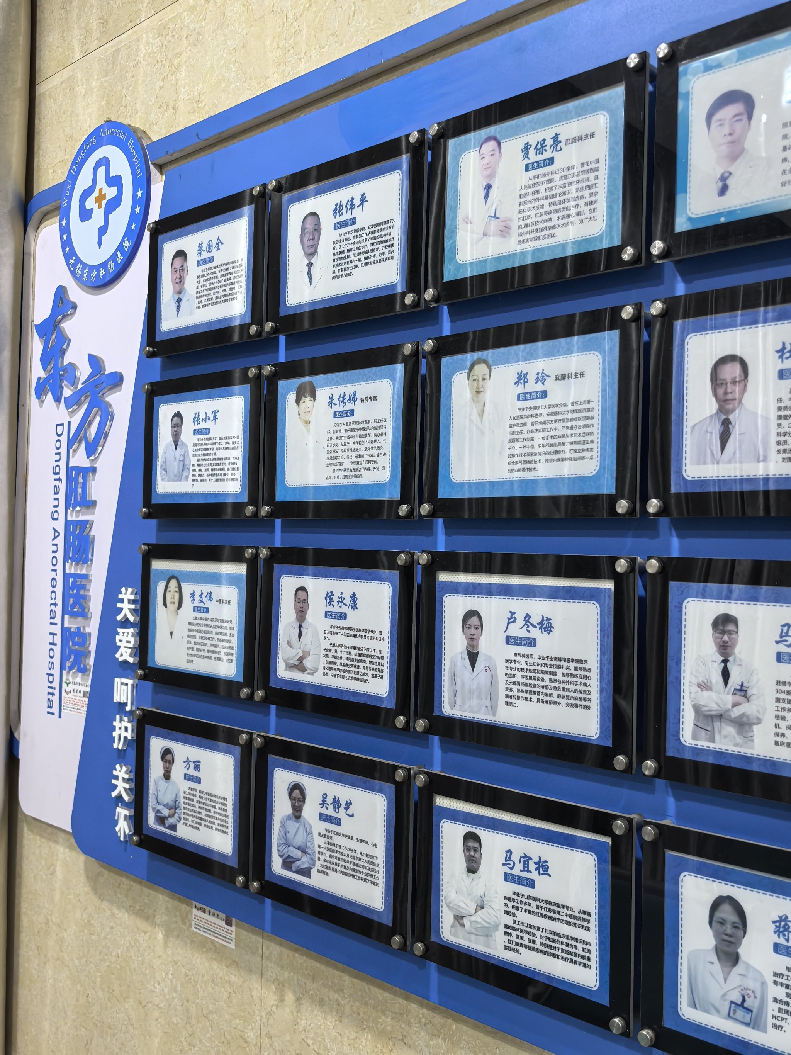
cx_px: 396
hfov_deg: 42.9
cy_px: 528
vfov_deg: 55.4
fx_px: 1006
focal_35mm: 33
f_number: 2
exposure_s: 1/33.3
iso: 320
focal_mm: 6.98
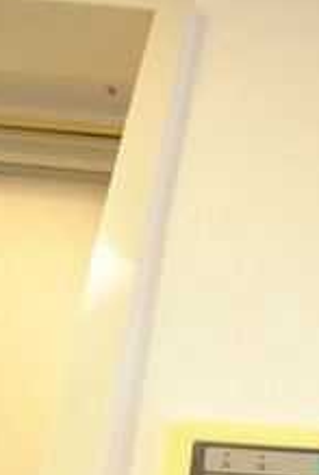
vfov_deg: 39.3
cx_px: 347
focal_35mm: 35
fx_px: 463
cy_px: 570
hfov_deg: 33.4
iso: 1600
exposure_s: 1/30
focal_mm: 8
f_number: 4.5
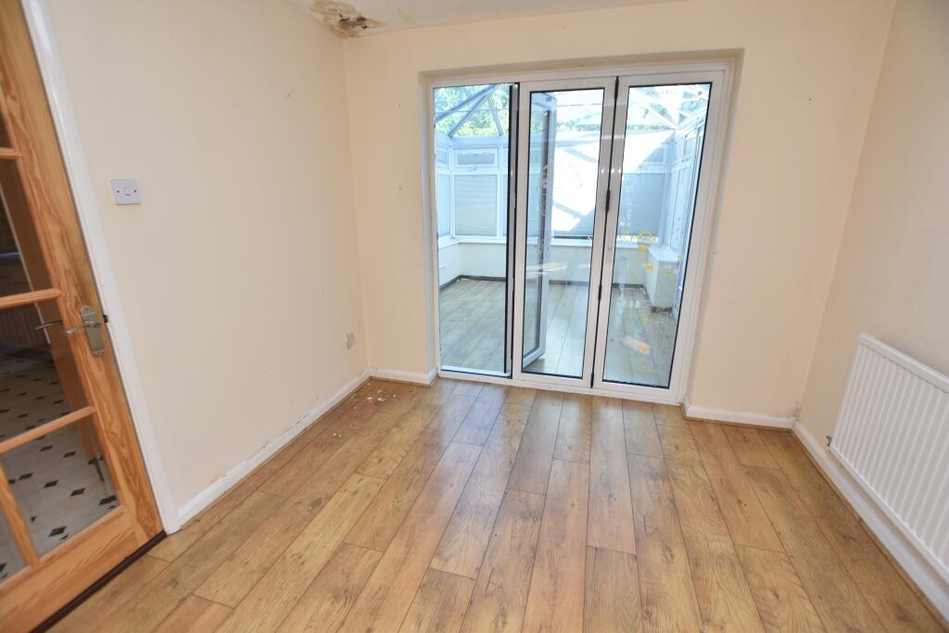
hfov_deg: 100.4
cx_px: 474
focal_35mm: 15
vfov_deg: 77.3
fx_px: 395
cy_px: 316
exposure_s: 1/60
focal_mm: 10
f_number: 4
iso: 100
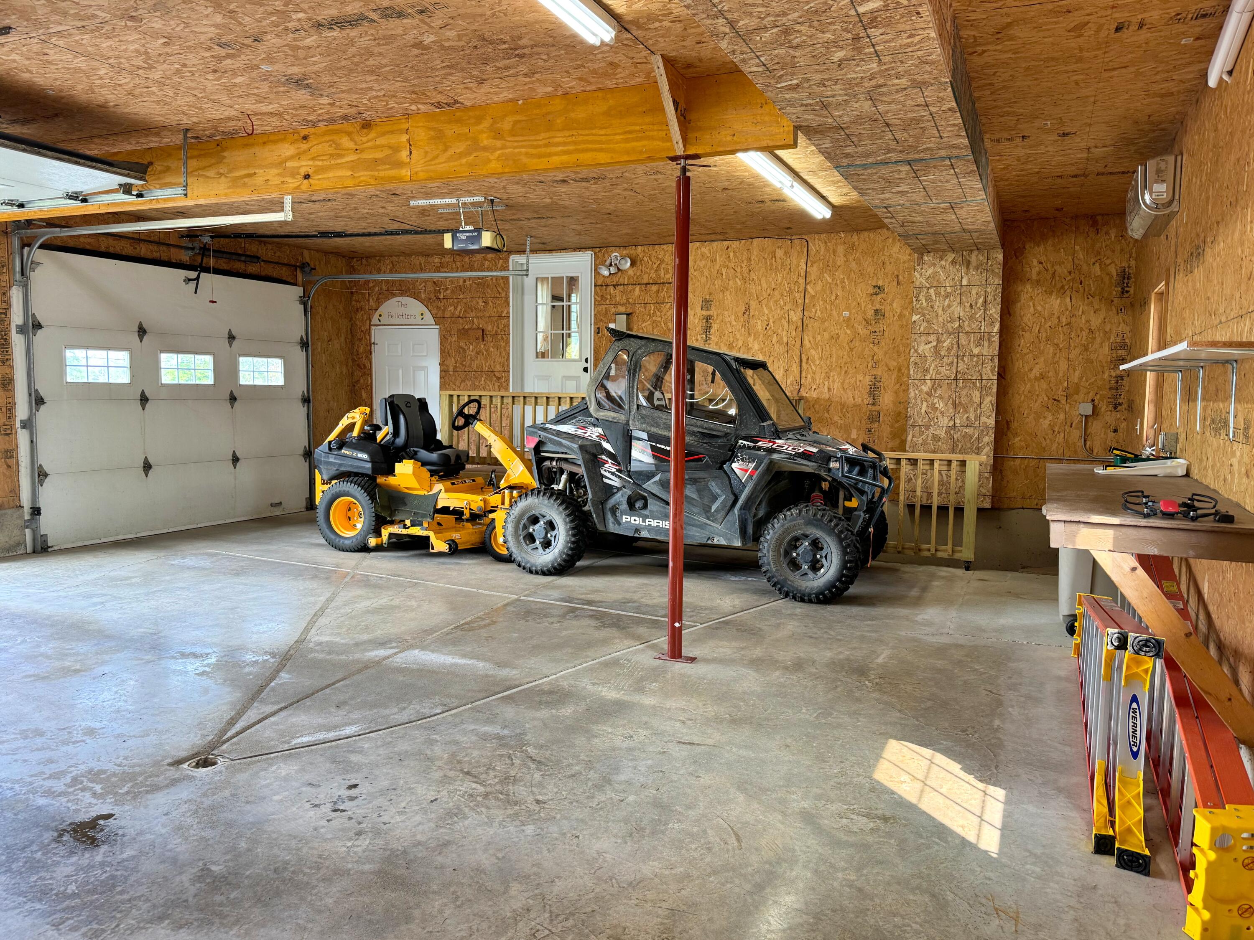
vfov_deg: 56.8
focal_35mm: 24
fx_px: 869
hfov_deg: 71.6
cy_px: 470
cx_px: 627
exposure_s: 1/120
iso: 100
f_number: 1.78
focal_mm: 6.76
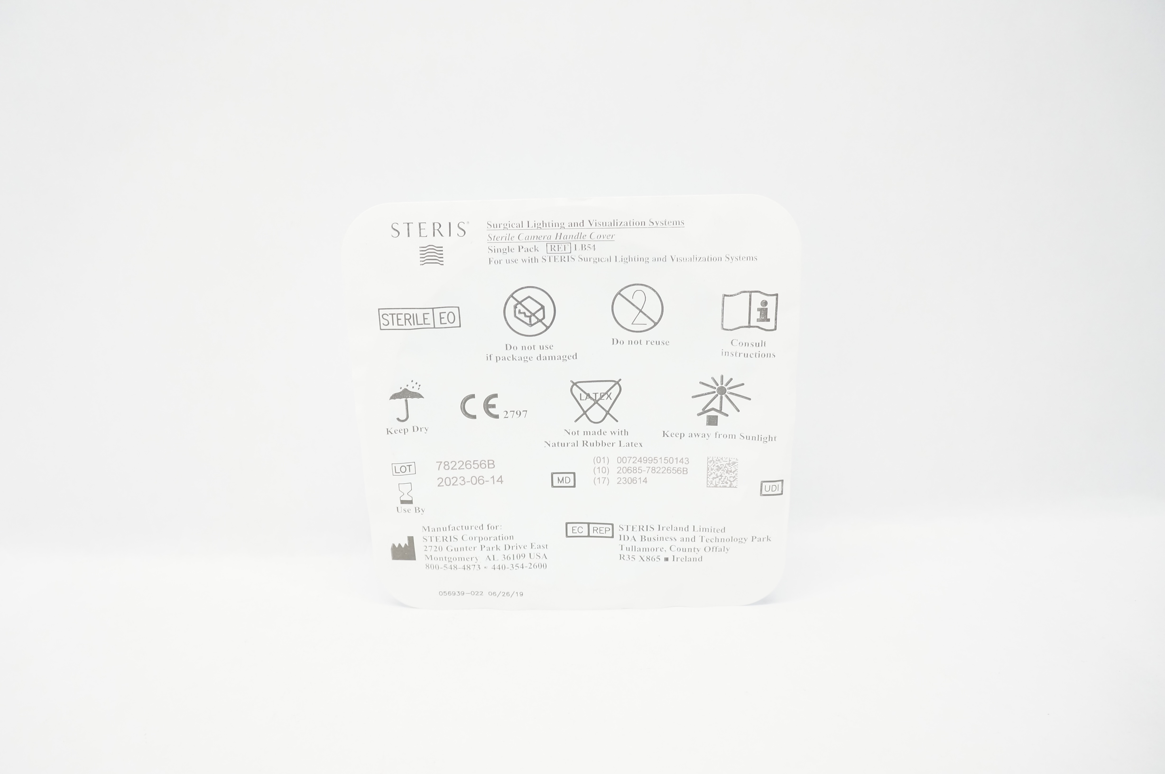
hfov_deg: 67.4
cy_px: 387
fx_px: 873
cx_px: 582
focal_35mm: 27
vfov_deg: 47.8
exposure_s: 1/80
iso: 800
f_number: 5.6
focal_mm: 18
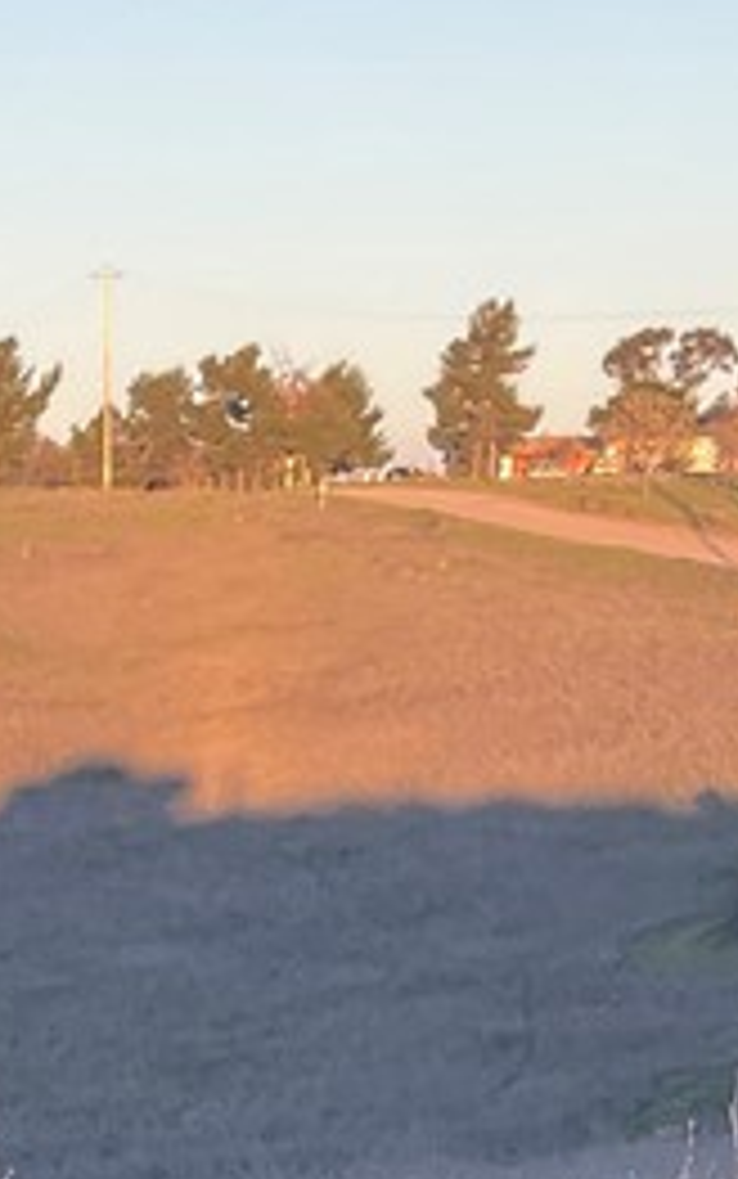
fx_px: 3857
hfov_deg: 10.3
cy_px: 1494
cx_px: -598
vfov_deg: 16.5
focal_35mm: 120
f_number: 1.8
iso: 16
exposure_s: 1/199
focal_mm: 3
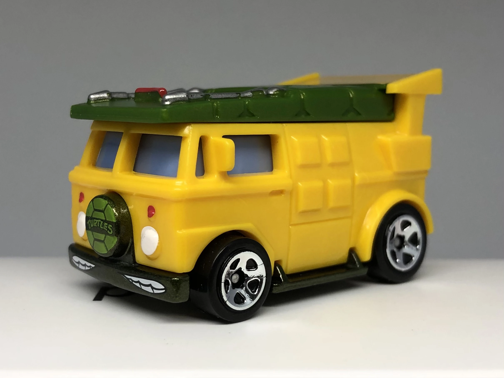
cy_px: 189
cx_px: 252
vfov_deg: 49.7
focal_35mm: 28
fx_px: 408
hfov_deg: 63.4
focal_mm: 3.99
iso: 25
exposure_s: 1/40
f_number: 1.8
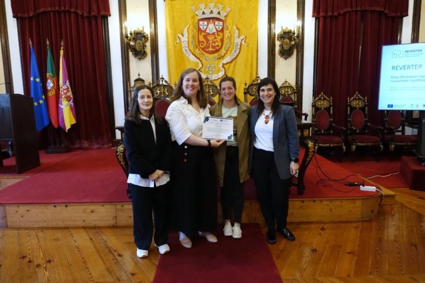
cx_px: 212
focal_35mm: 24
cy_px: 142
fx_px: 283
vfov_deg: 53.1
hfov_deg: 73.7
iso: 2000
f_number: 3.5
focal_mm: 8.81
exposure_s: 1/200
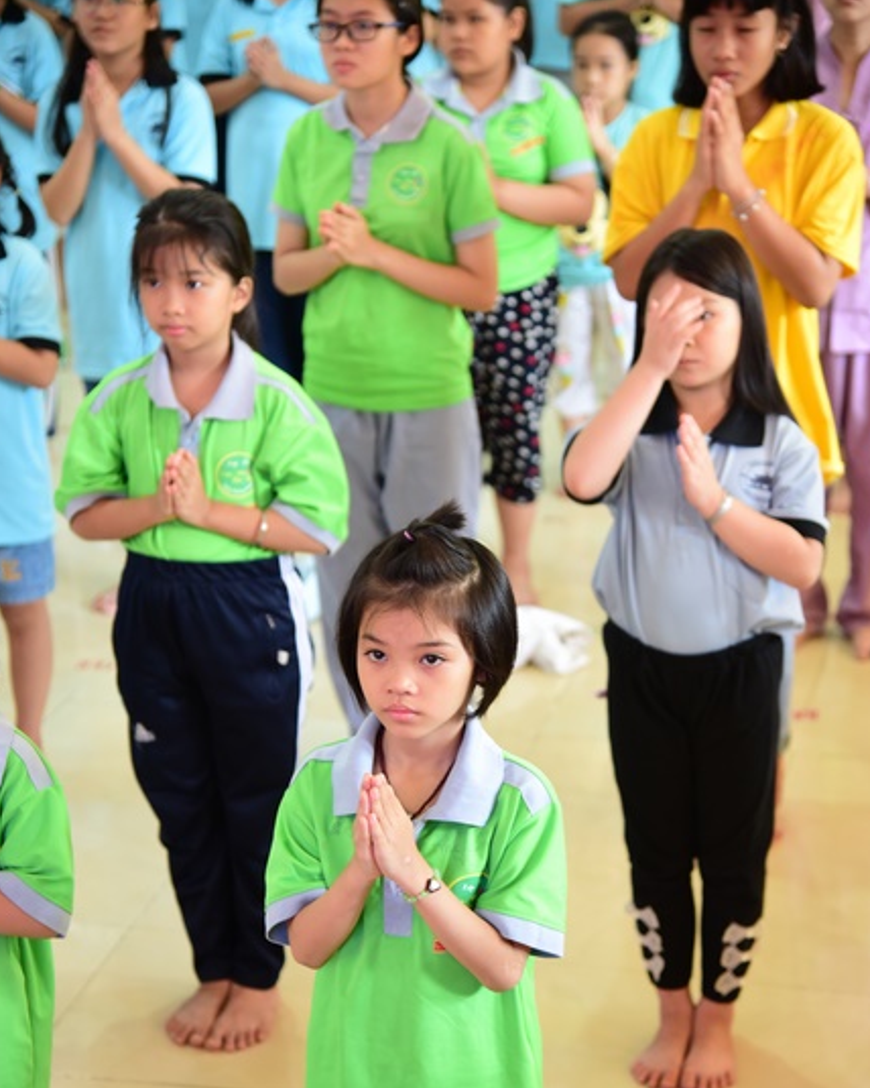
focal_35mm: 89
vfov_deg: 21.5
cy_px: 618
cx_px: 431
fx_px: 2865
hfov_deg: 17.3
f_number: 4
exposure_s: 1/60
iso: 2000
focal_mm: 78
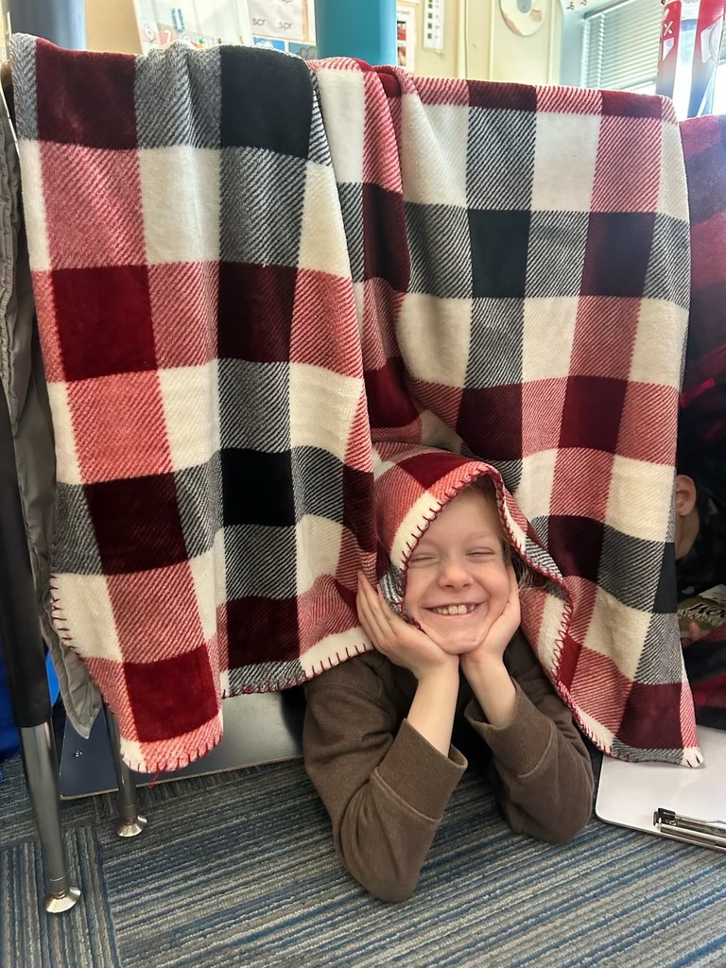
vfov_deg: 67.3
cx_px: 363
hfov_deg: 53.1
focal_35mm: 26
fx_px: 727
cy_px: 484
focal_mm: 5.7
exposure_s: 1/50
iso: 500
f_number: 1.5
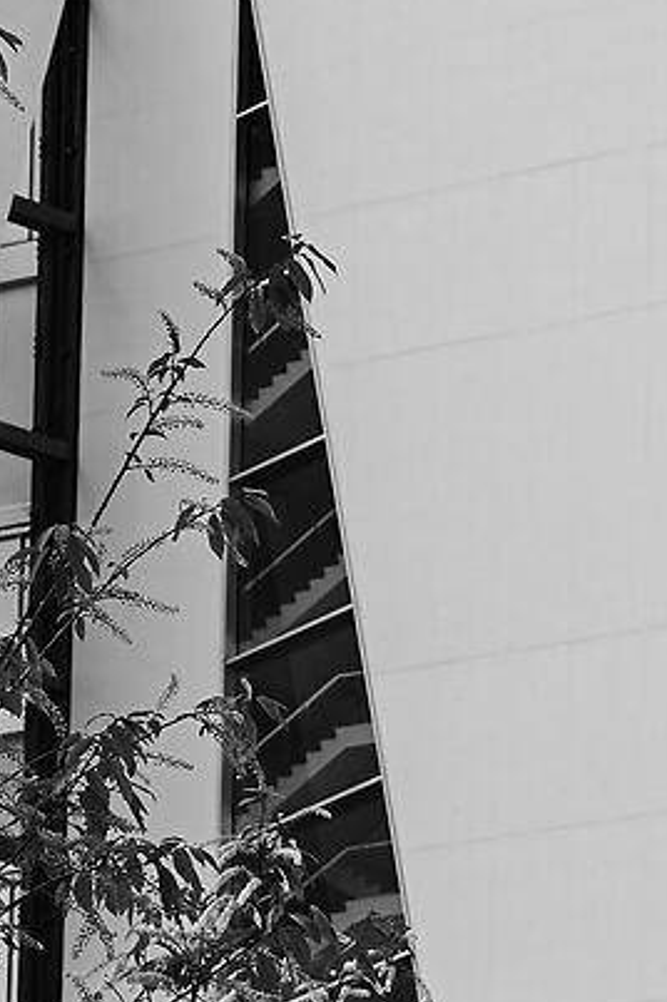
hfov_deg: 4.4
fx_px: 8630
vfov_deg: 6.6
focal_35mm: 310
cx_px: 986
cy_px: 880
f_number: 4.5
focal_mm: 52
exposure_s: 1/500
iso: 100
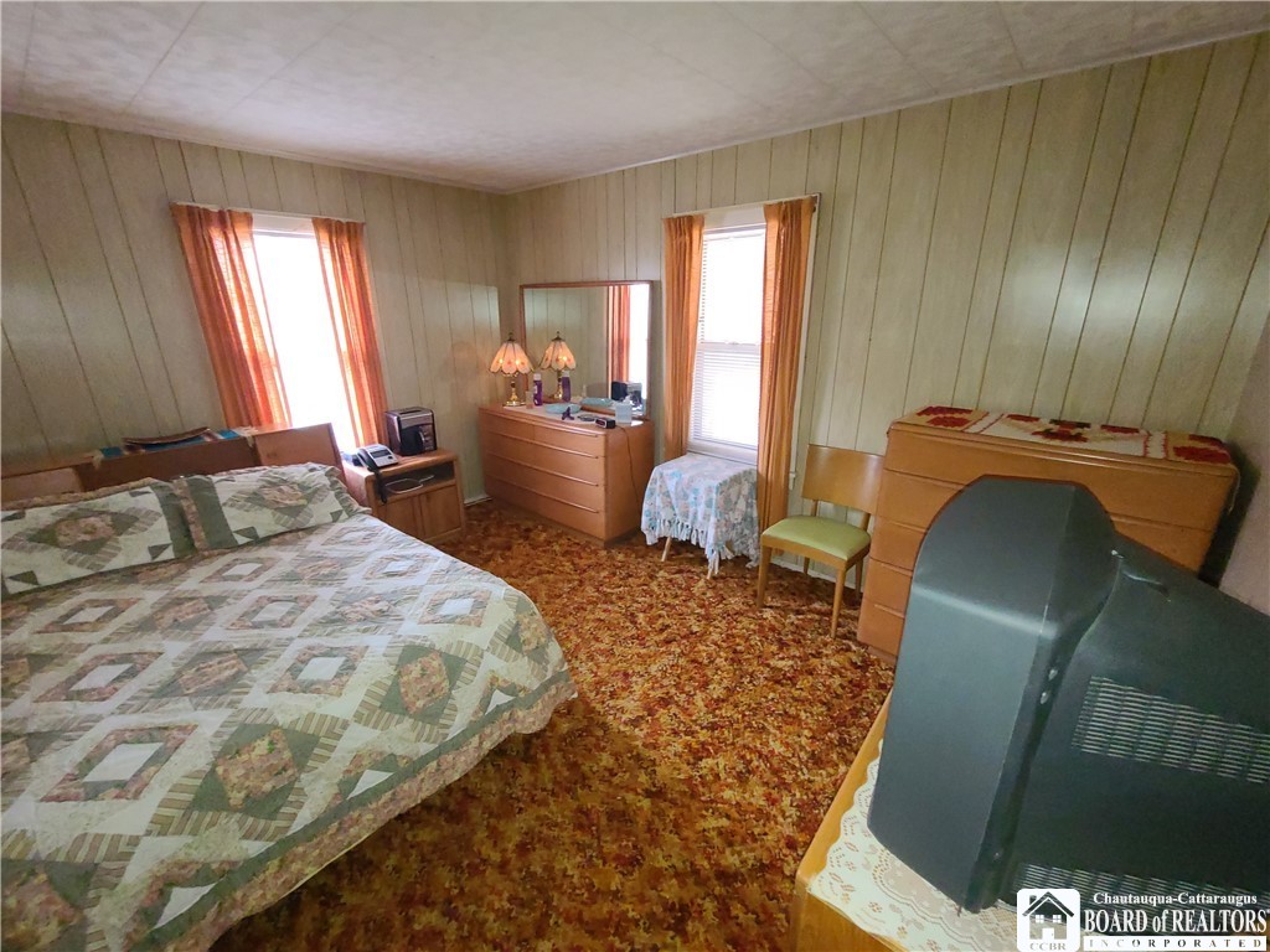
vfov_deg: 89.9
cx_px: 635
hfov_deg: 106.2
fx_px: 477
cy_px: 476
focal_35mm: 13
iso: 640
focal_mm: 2.2
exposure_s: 1/30
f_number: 2.2
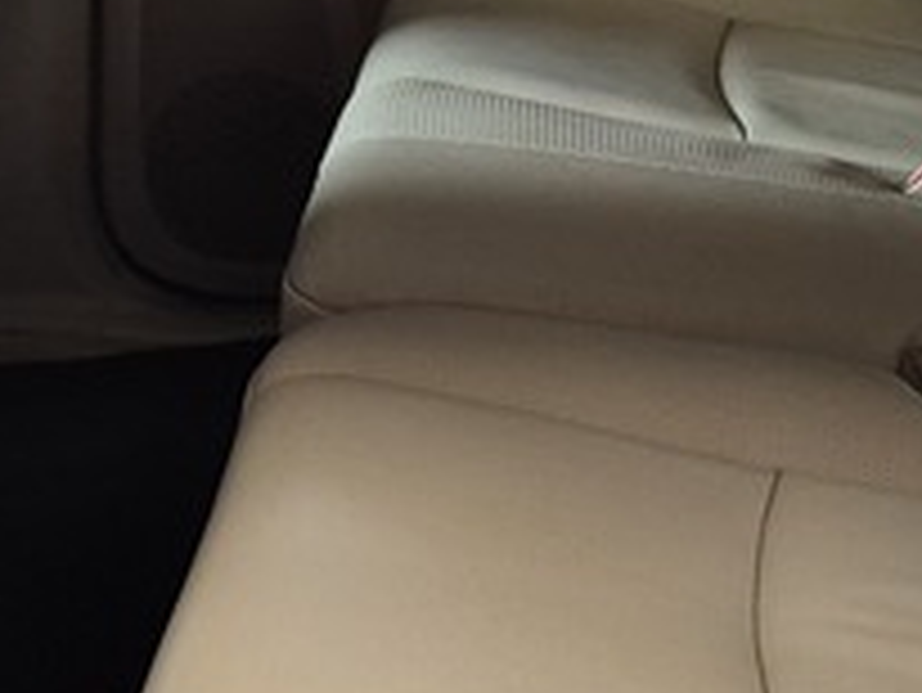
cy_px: -45
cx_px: 607
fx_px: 3065
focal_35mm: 115
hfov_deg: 17.1
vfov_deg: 12.7
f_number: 1.8
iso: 160
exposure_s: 1/100
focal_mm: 5.4
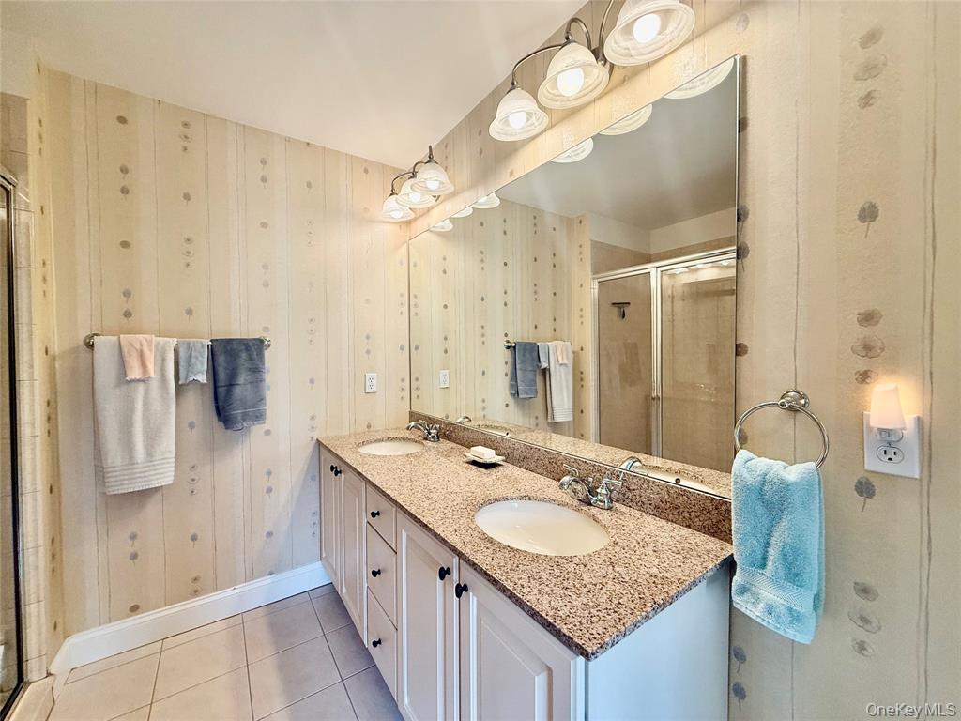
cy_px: 360
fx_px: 389
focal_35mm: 14
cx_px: 480
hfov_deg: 102.1
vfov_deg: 85.7
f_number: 2.2
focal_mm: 2.22
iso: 160
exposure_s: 1/120
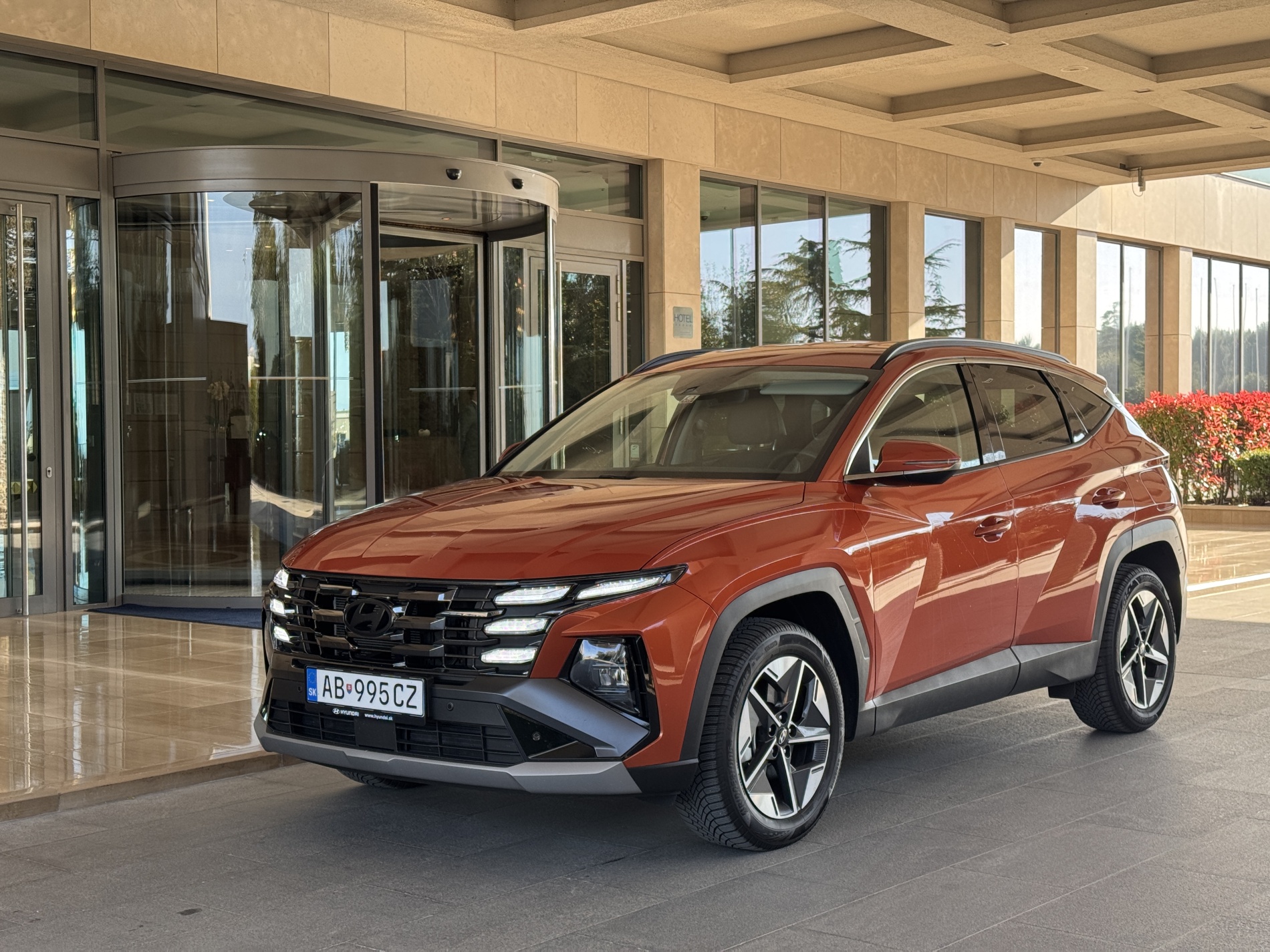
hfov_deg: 39.7
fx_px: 1761
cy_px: 476
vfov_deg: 30.3
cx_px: 635
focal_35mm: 48
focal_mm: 6.76
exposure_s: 1/390
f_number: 1.78
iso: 64
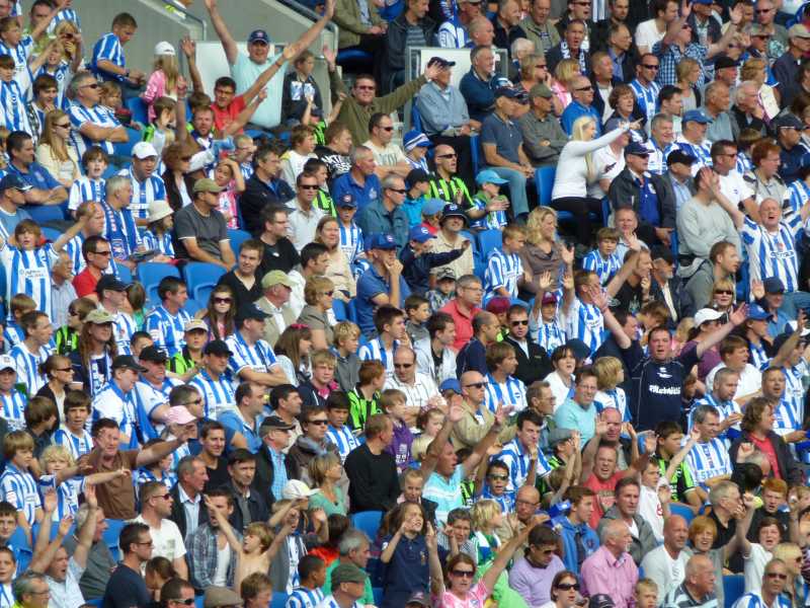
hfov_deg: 5.2
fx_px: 8985
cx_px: 405
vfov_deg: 3.9
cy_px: 304
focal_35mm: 384
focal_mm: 68.8
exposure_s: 1/200
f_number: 5.9
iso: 100
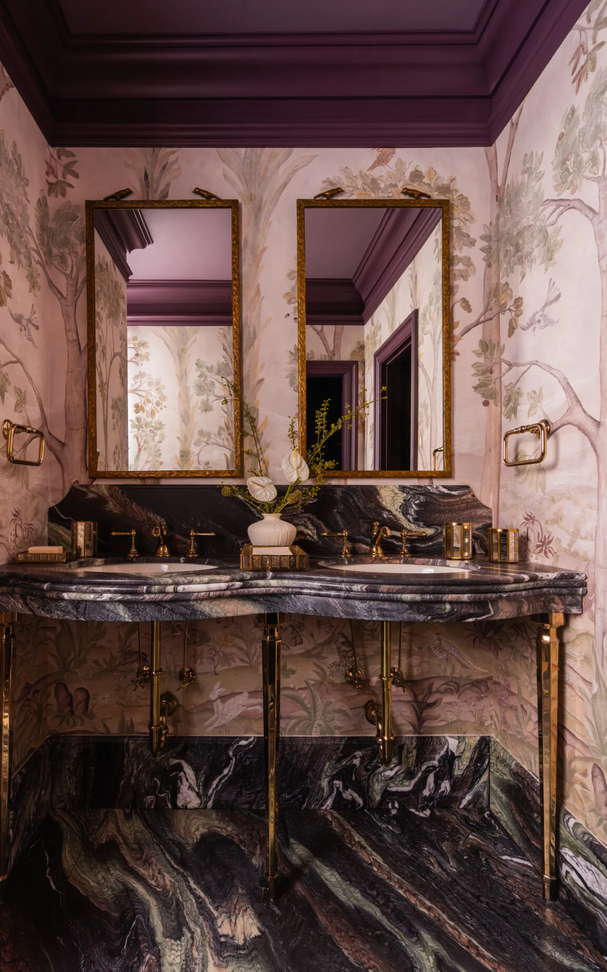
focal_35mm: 17
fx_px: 450
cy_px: 495
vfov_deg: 94.4
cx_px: 278
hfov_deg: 67.9
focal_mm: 16
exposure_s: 1/125
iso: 125
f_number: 13
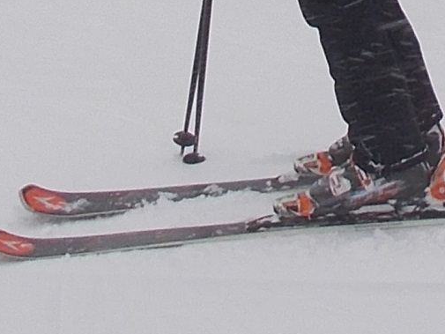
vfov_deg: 8.0
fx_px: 2160
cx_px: 459
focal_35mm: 168
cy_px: -520
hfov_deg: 11.6
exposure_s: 1/250
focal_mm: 4.6
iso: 80
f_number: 8
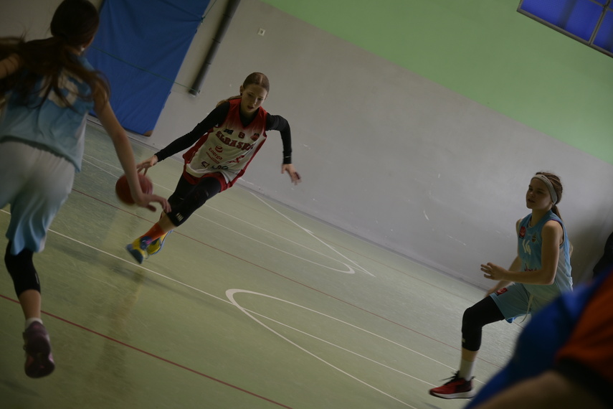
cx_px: 306
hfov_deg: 18.4
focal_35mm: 111
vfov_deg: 12.3
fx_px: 1890
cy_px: 204
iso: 400
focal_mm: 74
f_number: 4.8
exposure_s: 1/125
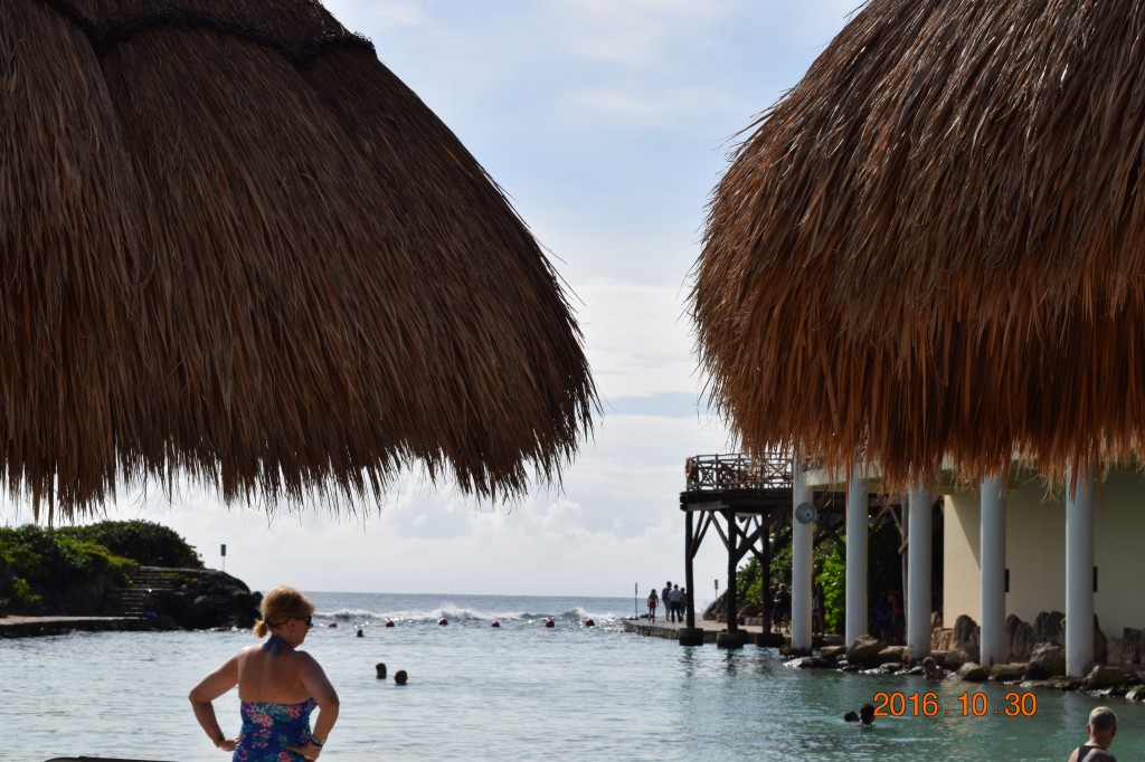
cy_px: 381
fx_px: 2623
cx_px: 572
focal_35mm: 82
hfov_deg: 24.6
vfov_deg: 16.5
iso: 100
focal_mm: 55
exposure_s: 1/200
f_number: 14
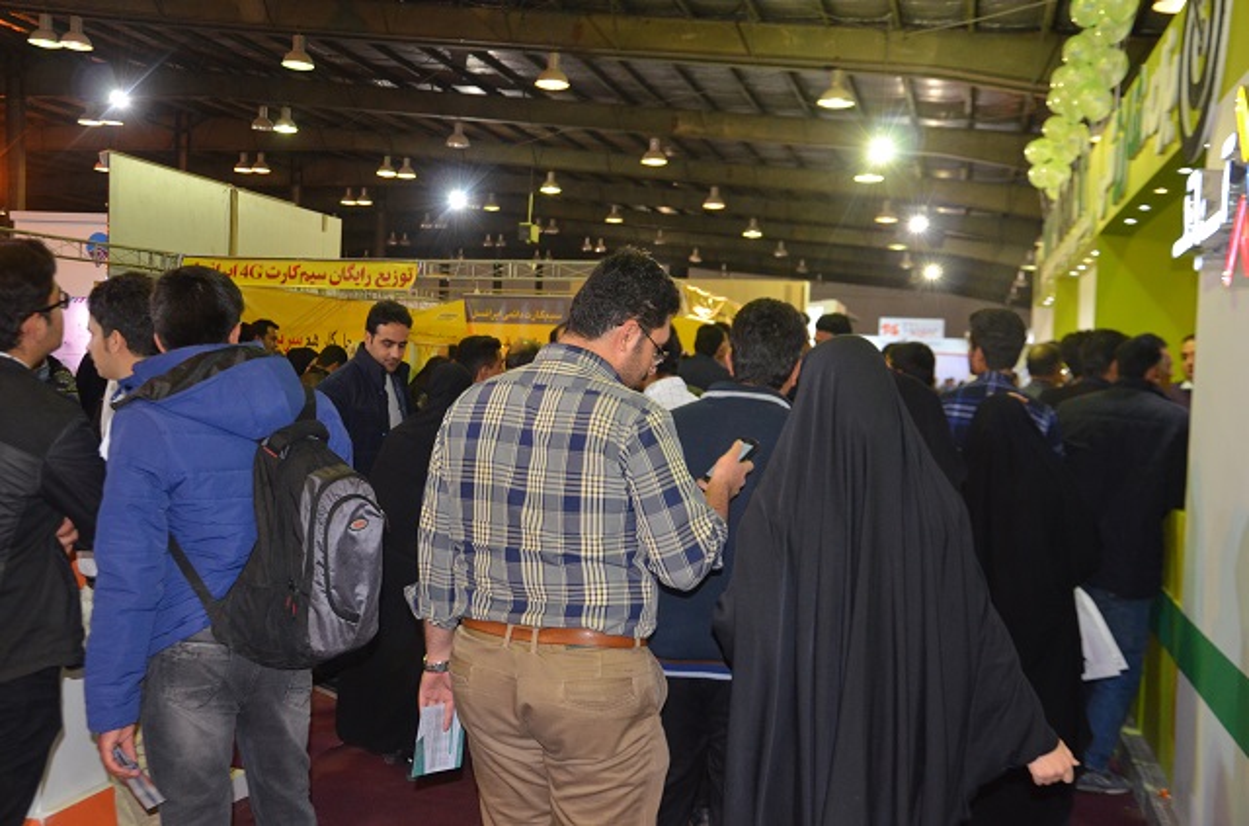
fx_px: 1298
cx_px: 624
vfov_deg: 35.3
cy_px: 413
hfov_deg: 51.4
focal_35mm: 38
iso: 1600
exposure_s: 1/60
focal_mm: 25
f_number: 4
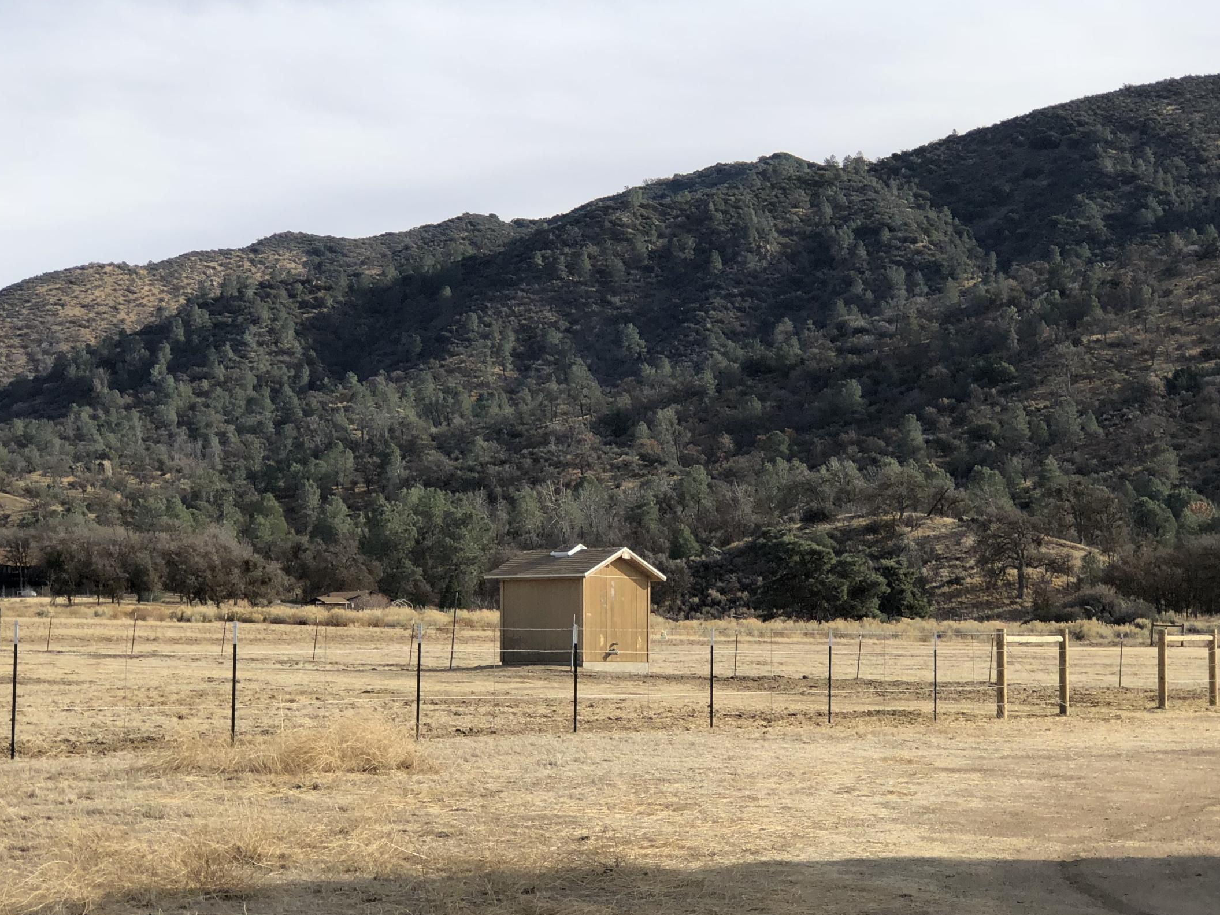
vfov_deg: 18.2
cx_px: 686
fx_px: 2855
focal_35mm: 81
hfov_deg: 24.1
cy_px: 455
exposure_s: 1/727
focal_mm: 6.6
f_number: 2.8
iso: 20
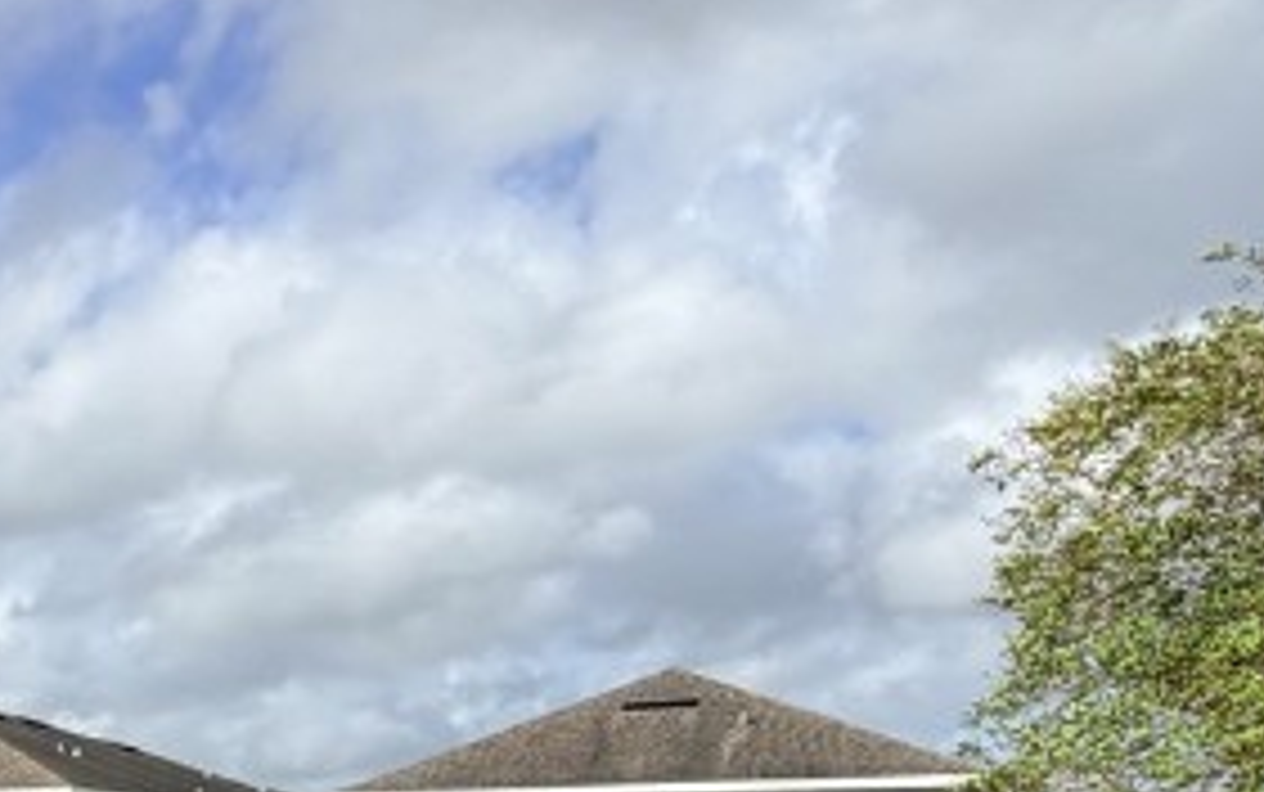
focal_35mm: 54
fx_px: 1861
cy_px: 760
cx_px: -252
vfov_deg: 23.2
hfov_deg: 31.5
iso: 20
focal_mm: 2.22
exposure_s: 1/1368
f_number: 2.2
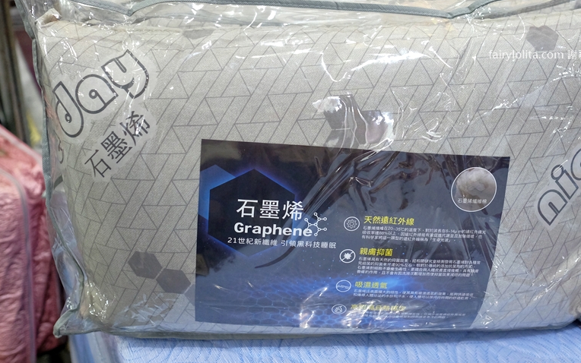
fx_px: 665
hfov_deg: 47.1
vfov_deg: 30.5
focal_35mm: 42
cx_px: 310
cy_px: 145
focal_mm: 23
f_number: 2.8
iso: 2500
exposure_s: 1/110
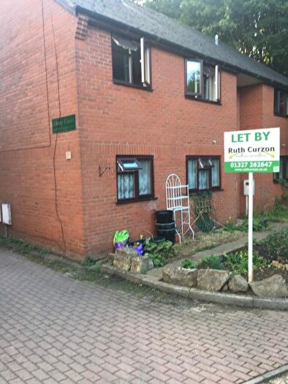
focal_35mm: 29
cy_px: 192
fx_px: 322
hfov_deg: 48.2
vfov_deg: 61.6
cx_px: 144
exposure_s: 1/50
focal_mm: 4.15
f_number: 2.2
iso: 25
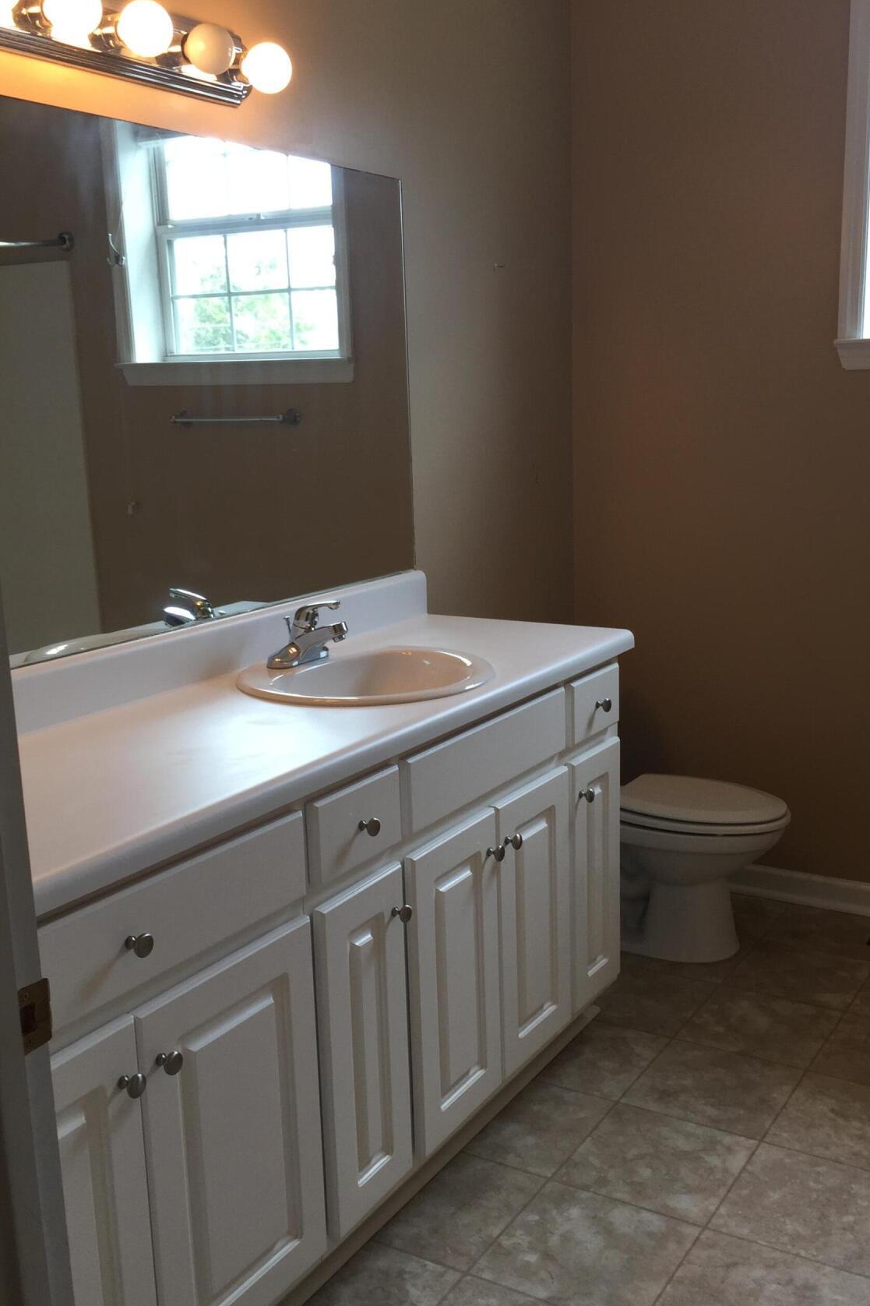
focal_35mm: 36
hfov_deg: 36.8
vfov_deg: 53.1
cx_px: 484
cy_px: 711
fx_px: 1305
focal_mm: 4.15
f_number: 2.2
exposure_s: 1/60
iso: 40
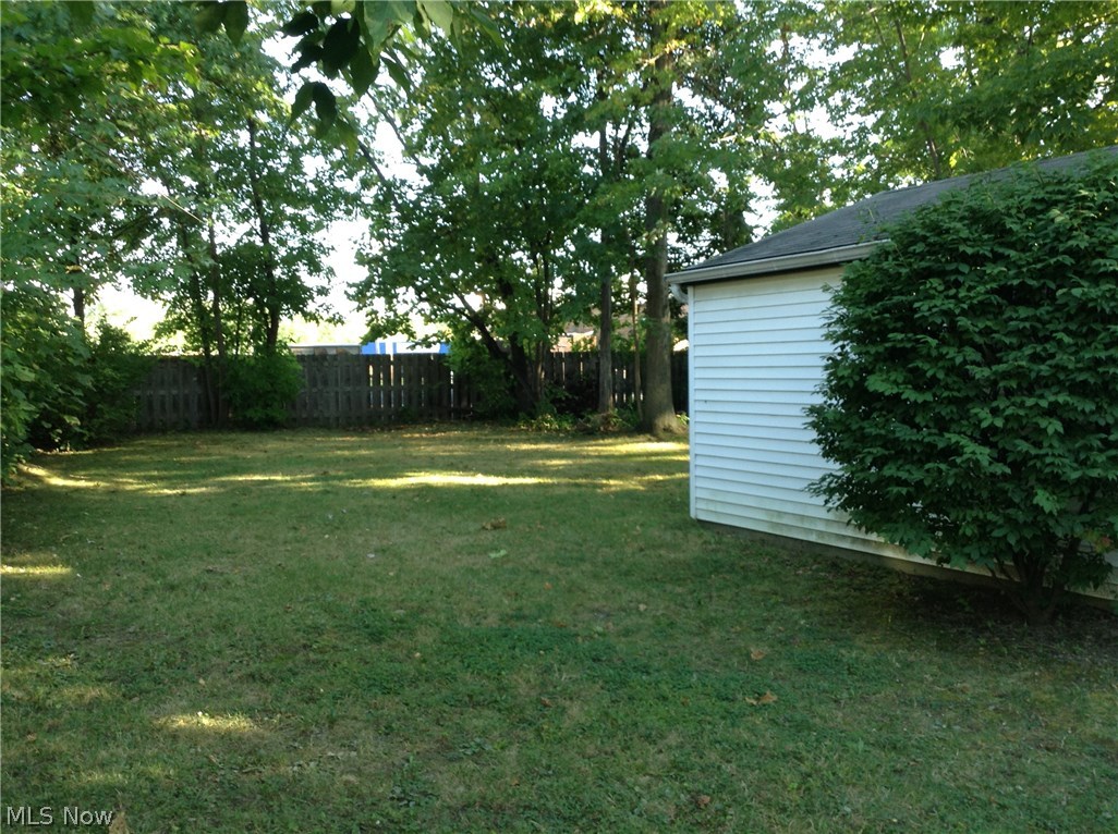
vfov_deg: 42.8
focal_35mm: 33
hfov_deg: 55.4
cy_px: 417
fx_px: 1064
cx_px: 559
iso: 40
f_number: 2.4
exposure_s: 1/60
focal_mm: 3.3
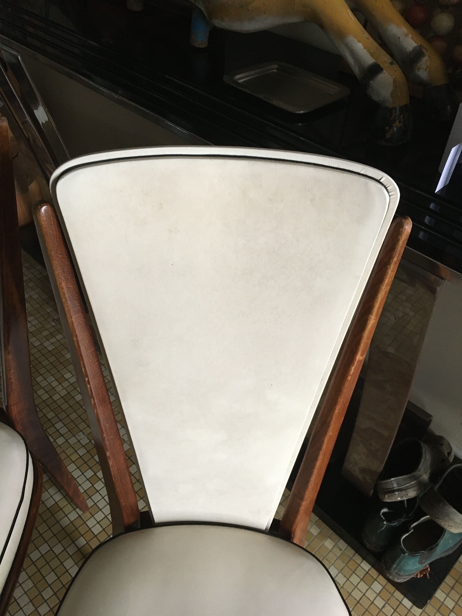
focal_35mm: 29
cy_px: 308
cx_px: 231
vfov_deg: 61.7
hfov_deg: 48.2
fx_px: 516
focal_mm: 4.15
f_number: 2.2
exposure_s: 1/33
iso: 160
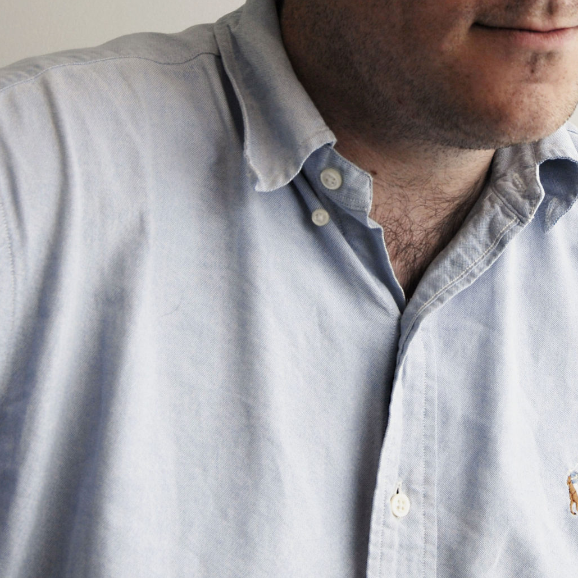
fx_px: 1739
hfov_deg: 18.7
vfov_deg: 18.7
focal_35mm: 92
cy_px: 101
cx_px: 473
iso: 160
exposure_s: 1/60
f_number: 9
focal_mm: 29
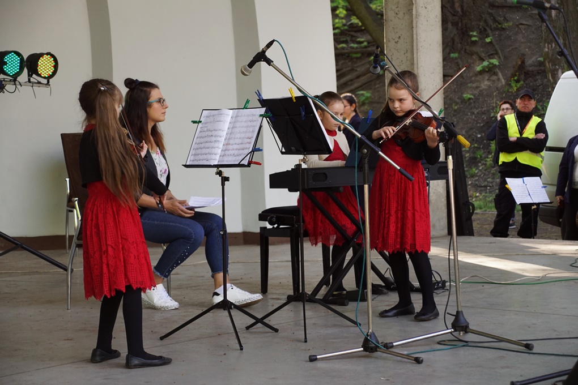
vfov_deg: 15.2
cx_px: 289
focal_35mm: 90
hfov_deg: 22.6
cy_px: 192
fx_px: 1445
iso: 500
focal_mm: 60
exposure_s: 1/160
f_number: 5
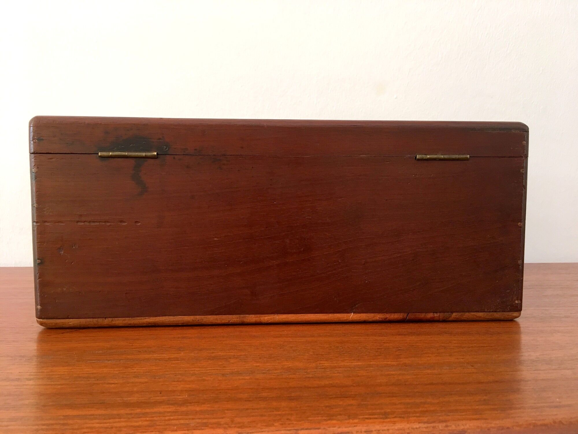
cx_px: 289
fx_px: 484
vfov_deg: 48.2
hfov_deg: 61.7
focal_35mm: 29
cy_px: 217
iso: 64
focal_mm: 4.15
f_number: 2.2
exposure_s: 1/33
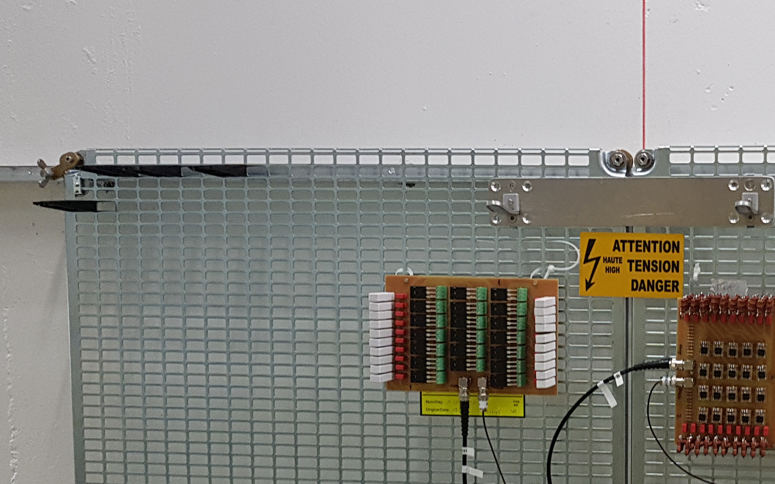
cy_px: 367
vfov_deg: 22.9
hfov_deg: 33.7
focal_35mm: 56
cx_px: 739
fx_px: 1183
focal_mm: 4.2
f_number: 1.7
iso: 160
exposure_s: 1/33
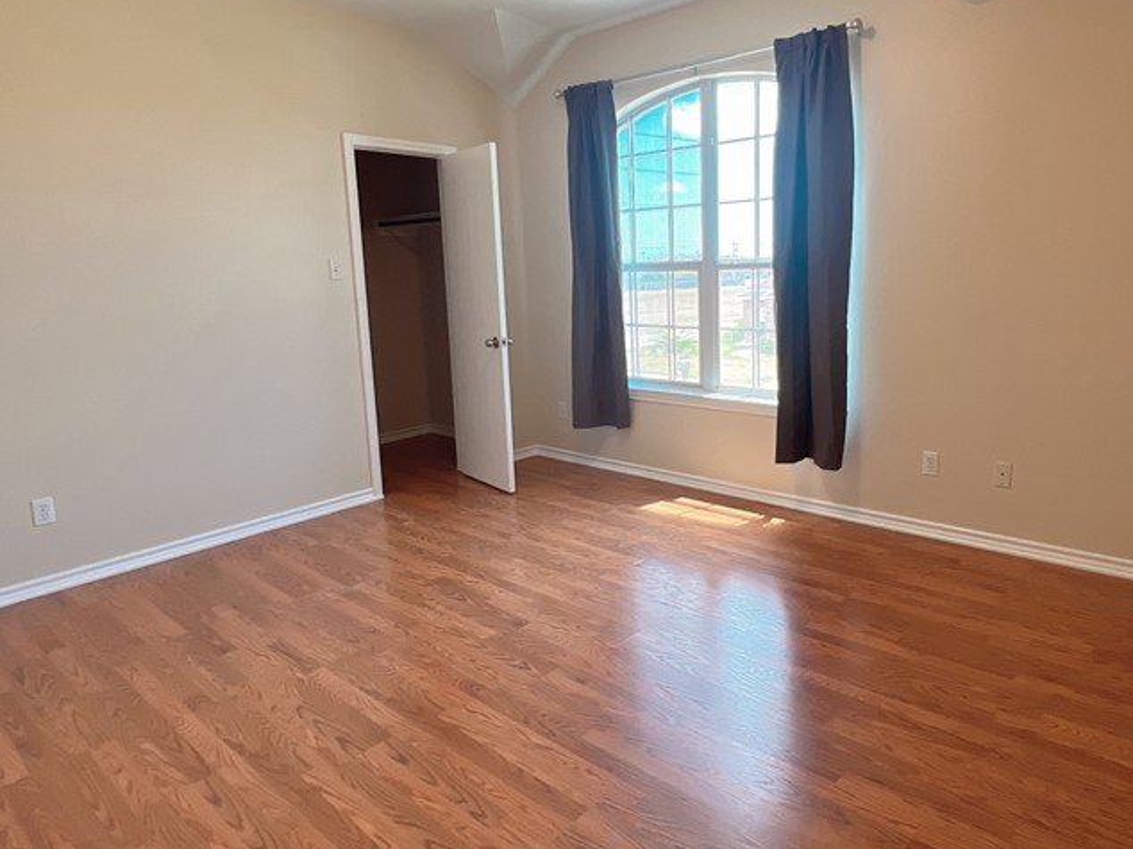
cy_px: 377
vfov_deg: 63.2
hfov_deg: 78.4
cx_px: 658
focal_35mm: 21
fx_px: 687
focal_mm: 1.57
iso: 125
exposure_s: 1/60
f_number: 1.8
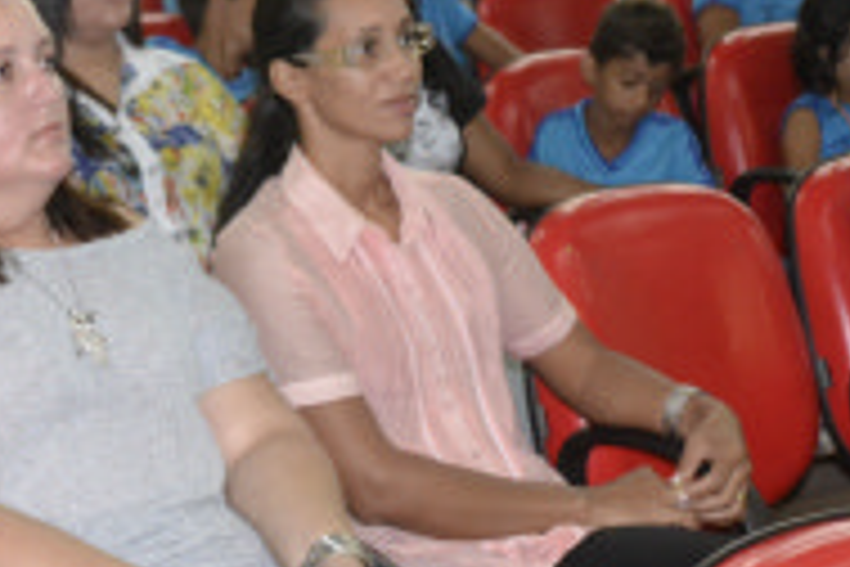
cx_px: 229
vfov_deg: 13.3
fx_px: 2432
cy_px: 236
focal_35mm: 103
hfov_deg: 19.7
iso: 3200
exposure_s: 1/60
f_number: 3.8
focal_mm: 26
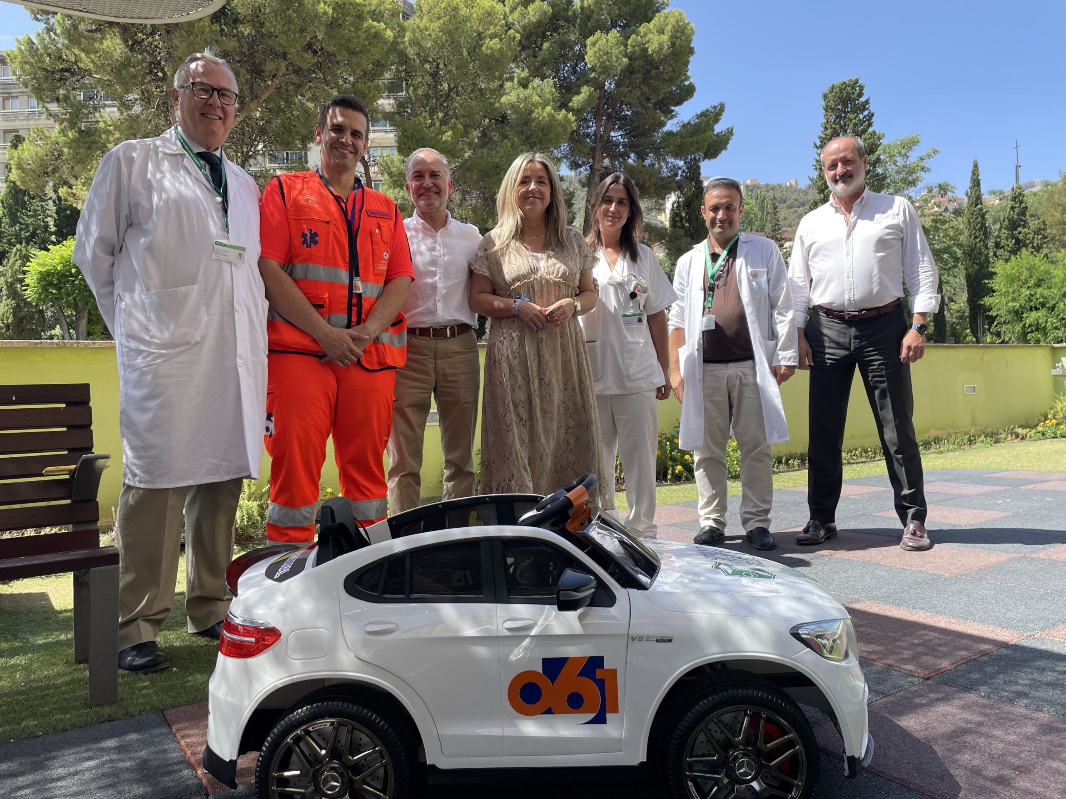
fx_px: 801
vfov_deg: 53.1
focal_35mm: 26
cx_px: 533
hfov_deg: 67.3
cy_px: 400
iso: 32
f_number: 1.6
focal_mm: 4.2
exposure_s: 1/812
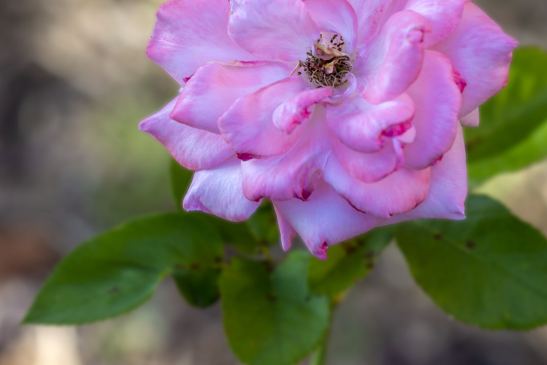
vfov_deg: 7.5
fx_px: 2776
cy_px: 133
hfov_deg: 11.2
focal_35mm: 183
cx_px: 343
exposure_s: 1/125
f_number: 4.5
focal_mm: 85
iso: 100
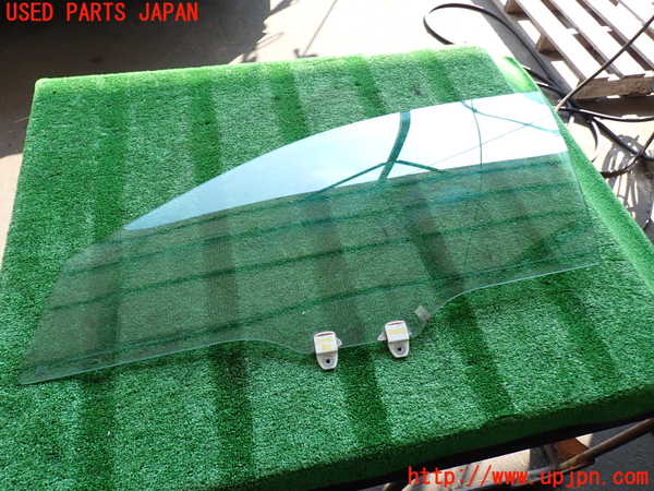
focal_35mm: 25
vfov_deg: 54.9
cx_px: 327
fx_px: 472
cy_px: 246
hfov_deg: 69.4
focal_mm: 4.5
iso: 100
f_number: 2.8
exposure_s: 1/160
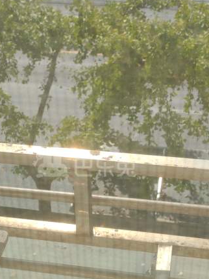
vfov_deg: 28.9
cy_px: 161
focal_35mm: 67
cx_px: 84
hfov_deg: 21.9
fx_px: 540
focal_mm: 5.52
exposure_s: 1/1400
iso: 50
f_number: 1.95
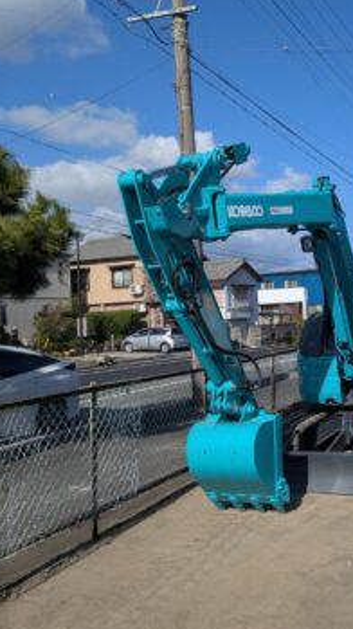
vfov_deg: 55.3
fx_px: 600
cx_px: 317
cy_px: 317
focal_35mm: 36
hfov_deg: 31.3
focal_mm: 4.53
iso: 30
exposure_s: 1/2809
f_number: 1.7
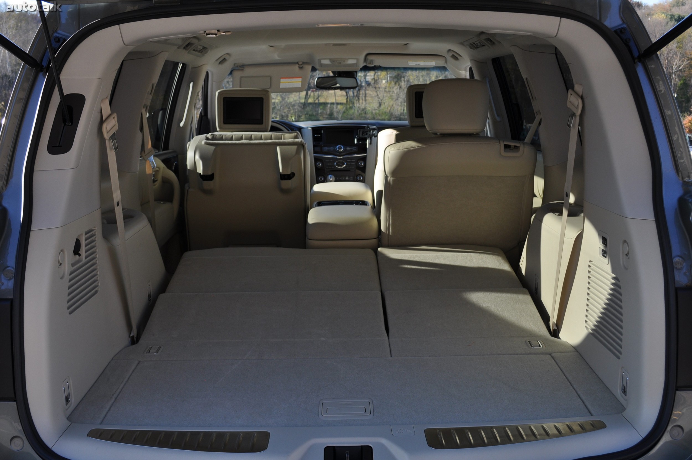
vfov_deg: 34.1
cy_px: 230
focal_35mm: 39
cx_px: 346
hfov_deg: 49.6
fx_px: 749
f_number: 6.3
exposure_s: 1/160
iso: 200
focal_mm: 26
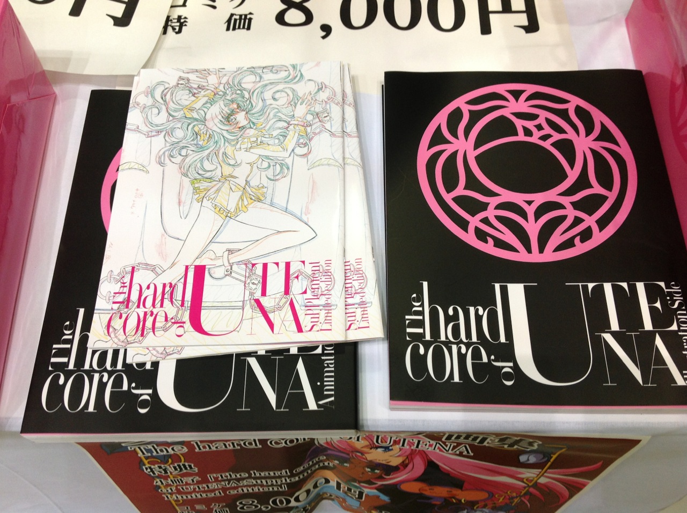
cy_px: 256
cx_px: 344
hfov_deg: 52.7
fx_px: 694
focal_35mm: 35
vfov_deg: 40.6
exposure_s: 1/30
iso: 64
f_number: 2.4
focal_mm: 4.28
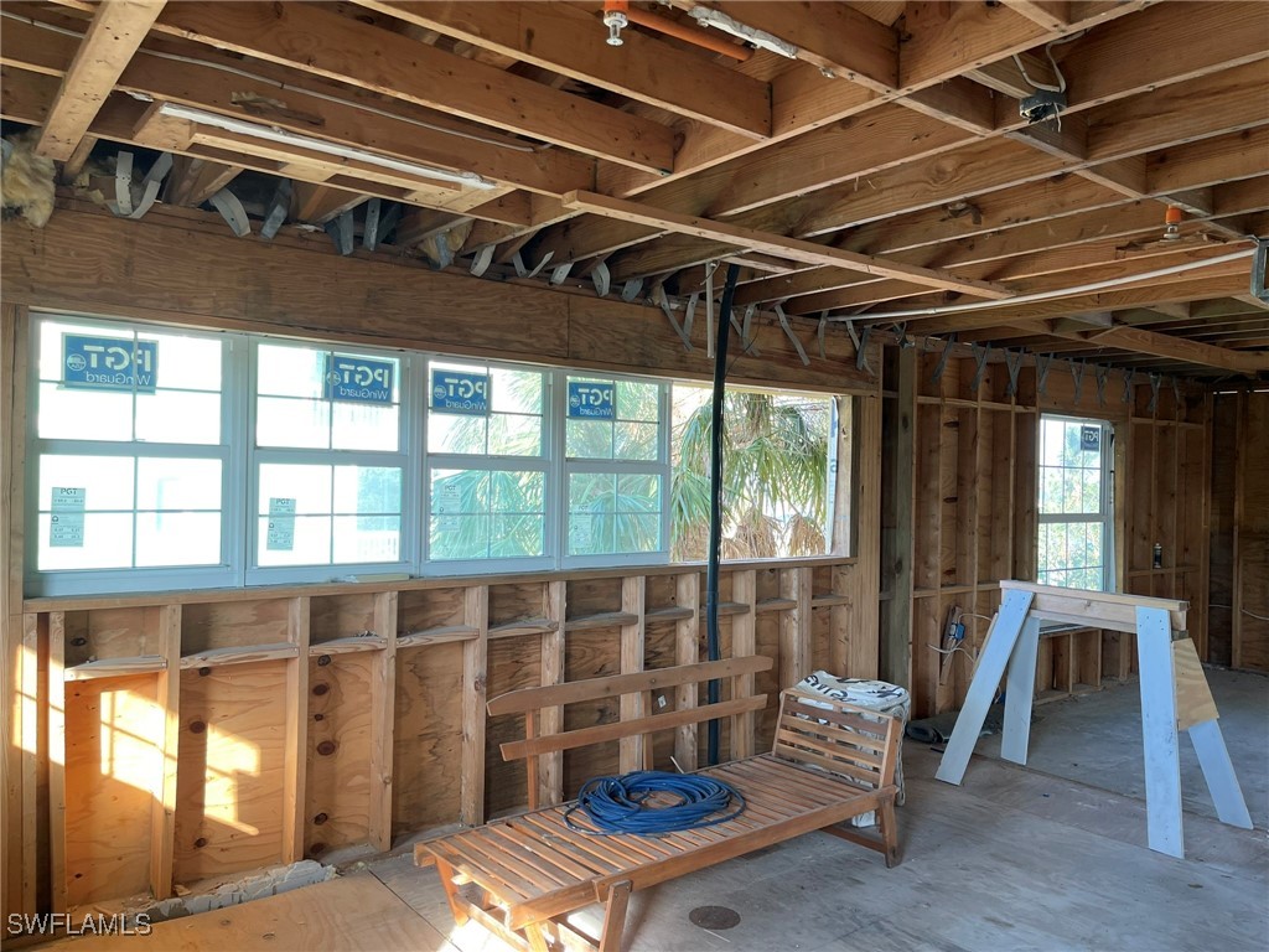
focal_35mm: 25
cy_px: 476
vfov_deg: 54.9
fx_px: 916
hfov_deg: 69.4
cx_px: 634
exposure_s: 1/121
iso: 80
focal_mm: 5.1
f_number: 1.6
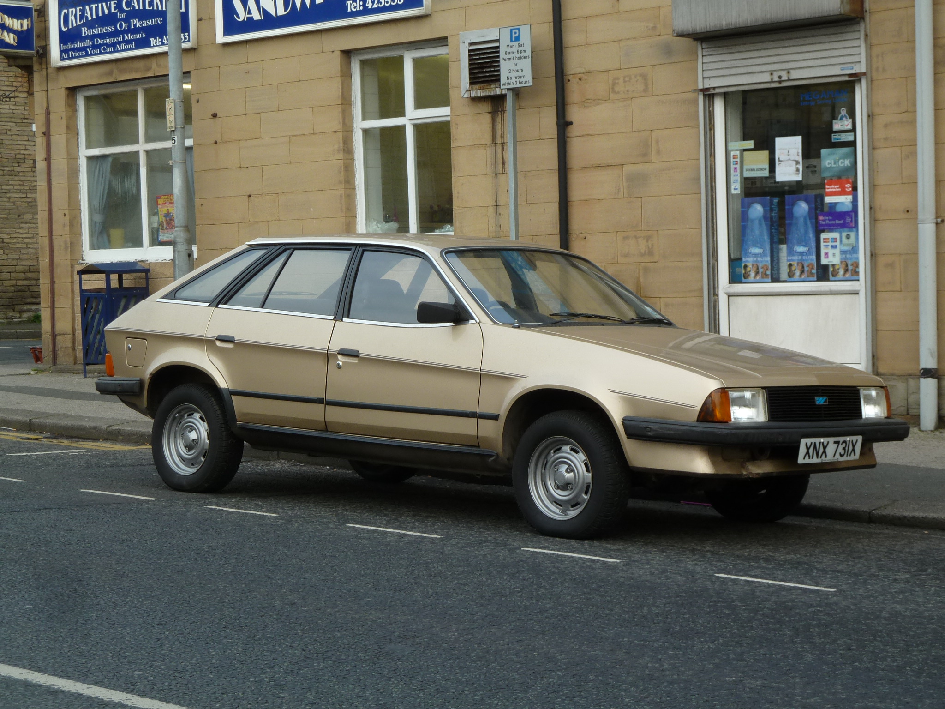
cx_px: 472
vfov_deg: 17.8
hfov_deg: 23.6
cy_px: 354
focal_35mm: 83
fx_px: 2266
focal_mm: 13.7
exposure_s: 1/100
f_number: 4.2
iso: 80
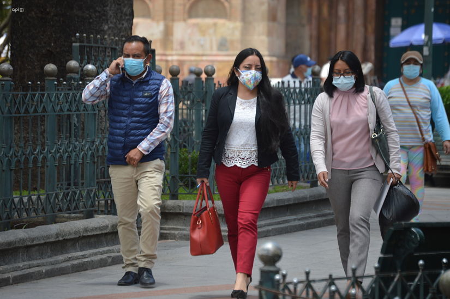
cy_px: 150
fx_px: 2530
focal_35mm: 202
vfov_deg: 6.8
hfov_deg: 10.2
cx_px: 225
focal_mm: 135
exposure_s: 1/320
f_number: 5.6
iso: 100
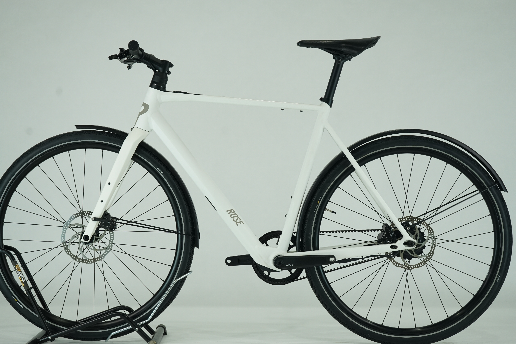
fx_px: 917
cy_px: 176
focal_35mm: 64
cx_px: 249
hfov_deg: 31.4
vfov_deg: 21.2
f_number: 5.6
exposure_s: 1/200
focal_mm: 61
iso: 800
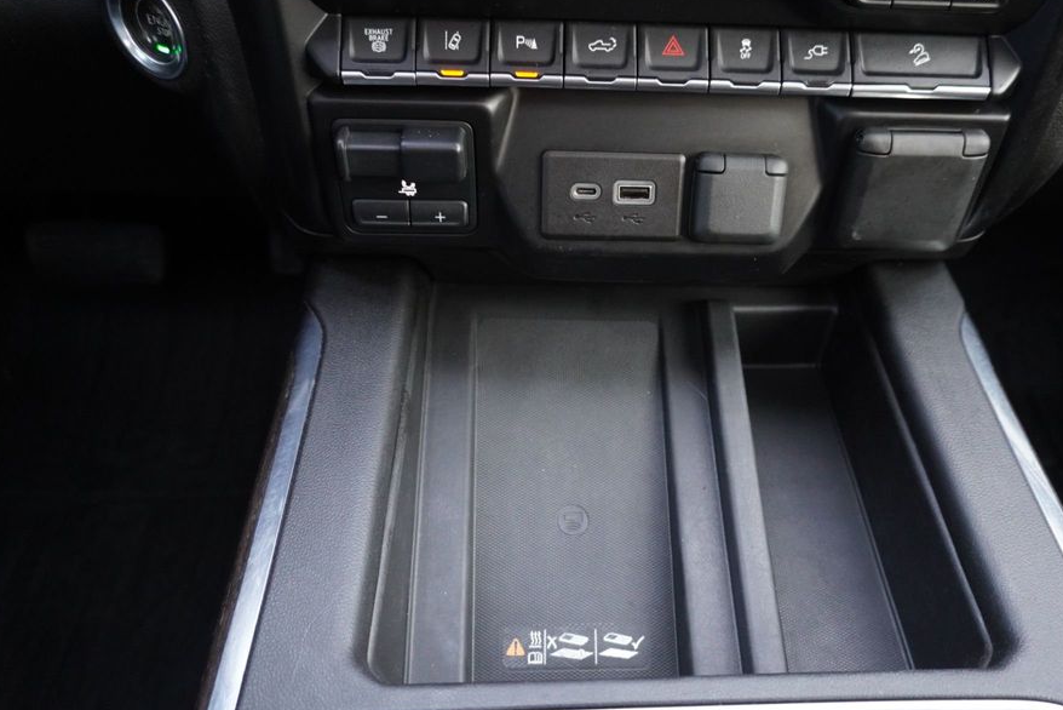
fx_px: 827
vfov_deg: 46.4
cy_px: 378
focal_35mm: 28
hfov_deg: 65.3
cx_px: 585
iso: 2000
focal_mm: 16
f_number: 3.5
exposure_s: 1/60
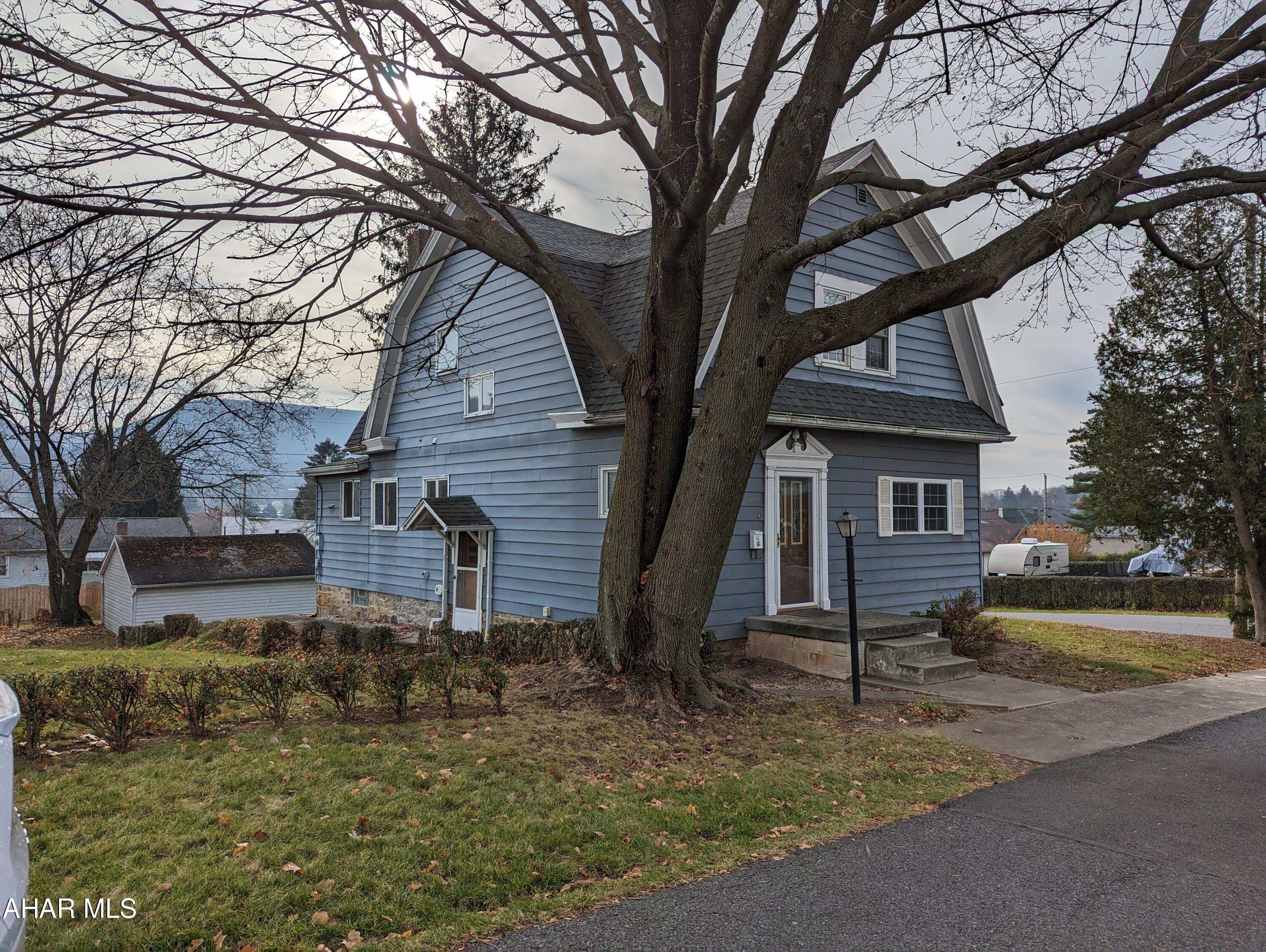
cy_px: 476
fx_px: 879
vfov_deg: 56.9
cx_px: 633
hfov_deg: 71.5
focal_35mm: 24
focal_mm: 6.81
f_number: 1.85
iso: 41
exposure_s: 1/6289
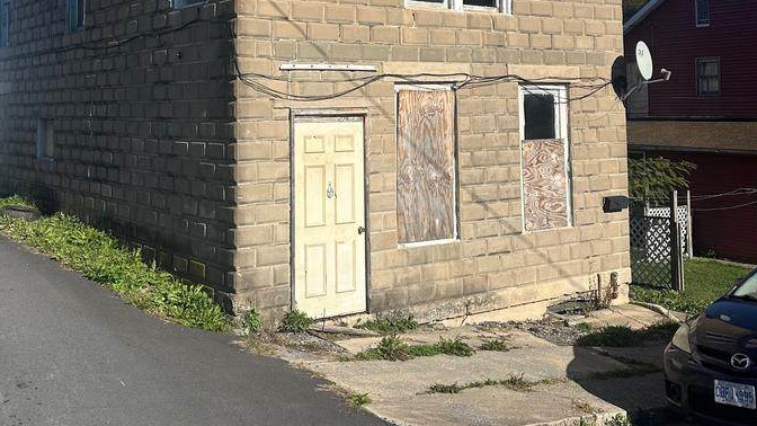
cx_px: 323
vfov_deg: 27.5
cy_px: 61
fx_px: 843
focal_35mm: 42
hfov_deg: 48.2
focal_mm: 6.86
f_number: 1.78
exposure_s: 1/5848
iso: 80
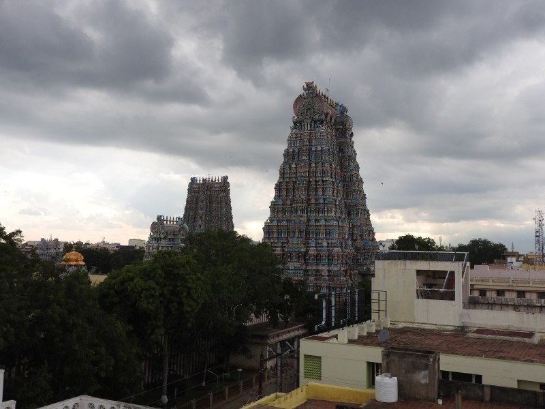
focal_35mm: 35
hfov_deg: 52.6
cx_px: 272
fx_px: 551
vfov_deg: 40.7
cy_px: 204
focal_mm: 6.3
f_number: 3.8
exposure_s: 1/400
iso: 100
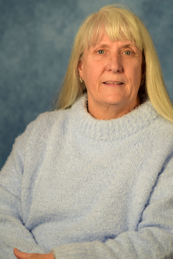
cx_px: 86
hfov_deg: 10.8
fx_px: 919
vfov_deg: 16.1
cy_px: 130
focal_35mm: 128
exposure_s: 1/125
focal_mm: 85
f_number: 2.8
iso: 200
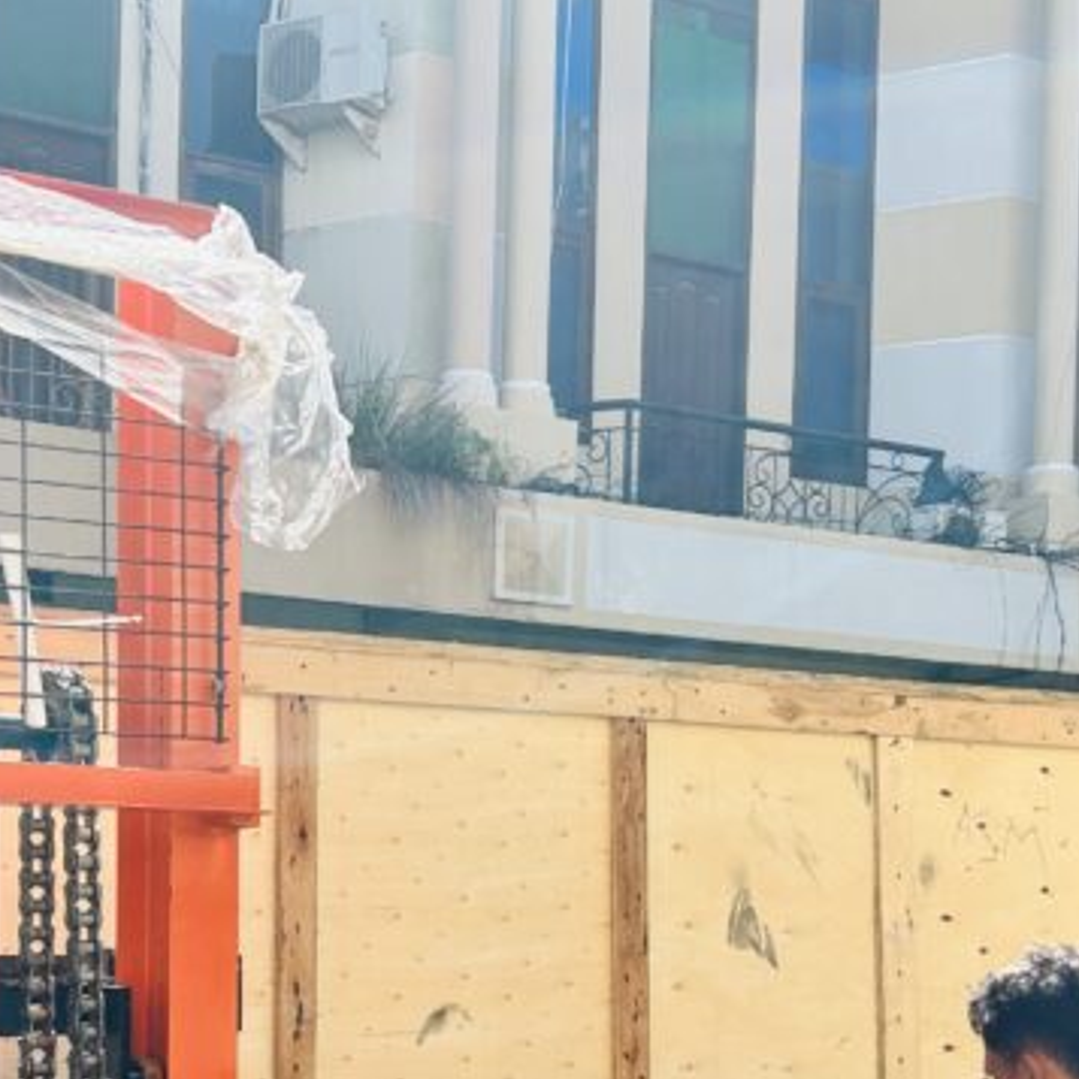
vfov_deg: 25.5
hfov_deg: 26.0
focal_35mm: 66
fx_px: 2328
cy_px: 910
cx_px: 405
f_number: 1.5
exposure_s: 1/1553
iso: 50
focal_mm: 5.7
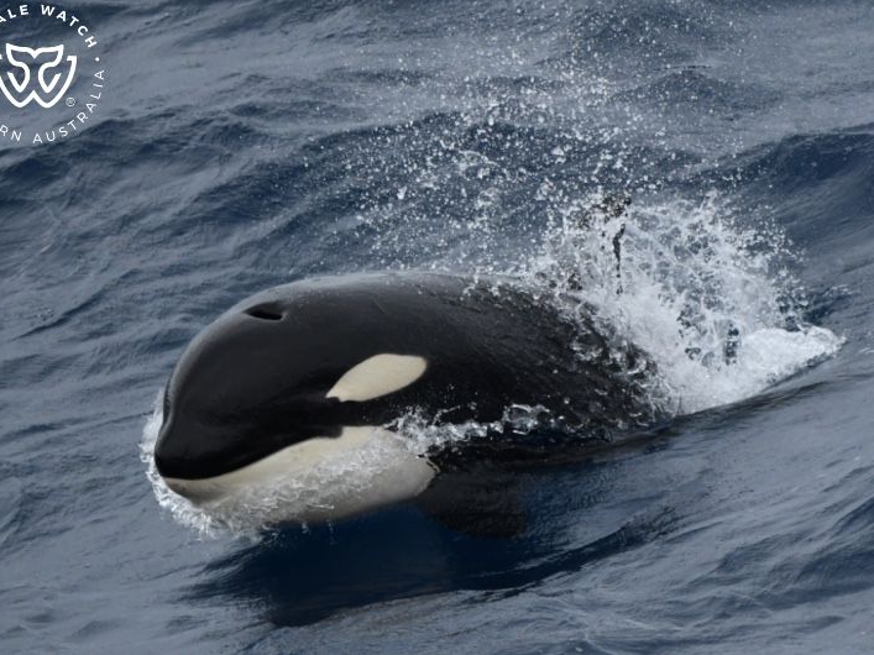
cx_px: 457
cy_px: 327
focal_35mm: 261
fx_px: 6589
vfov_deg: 5.7
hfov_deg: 7.6
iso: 1600
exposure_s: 1/8000
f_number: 5.6
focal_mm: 240
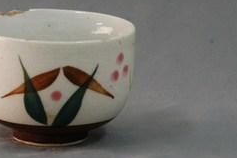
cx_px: 52
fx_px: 1863
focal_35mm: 283
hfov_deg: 7.3
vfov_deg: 4.9
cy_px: 80
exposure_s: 1/20
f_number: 8
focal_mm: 70
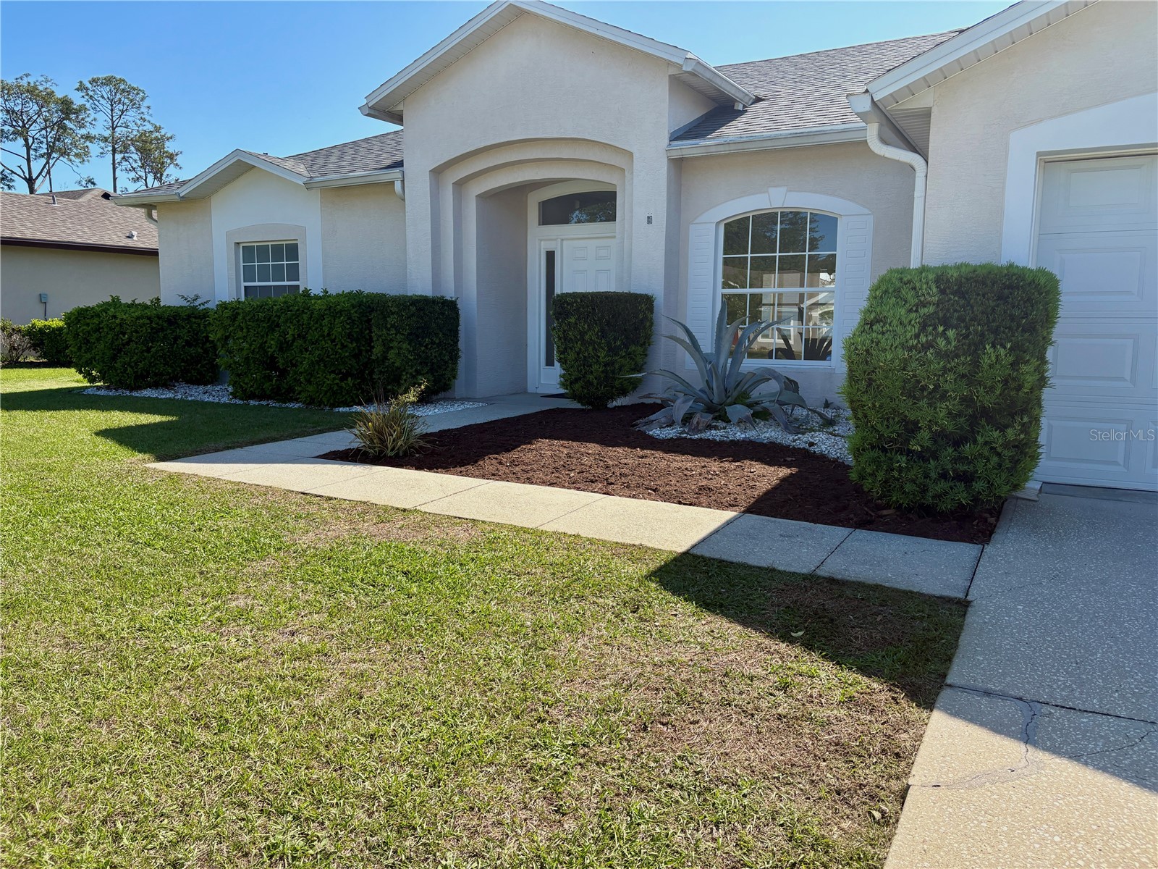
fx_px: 870
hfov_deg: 67.3
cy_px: 434
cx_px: 579
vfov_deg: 53.1
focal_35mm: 26
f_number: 1.6
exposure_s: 1/1901
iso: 50
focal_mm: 5.96
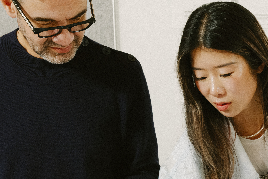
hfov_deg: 18.2
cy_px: 218
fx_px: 812
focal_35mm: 109
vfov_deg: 12.3
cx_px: 278
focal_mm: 33
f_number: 6.3
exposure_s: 1/80
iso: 800
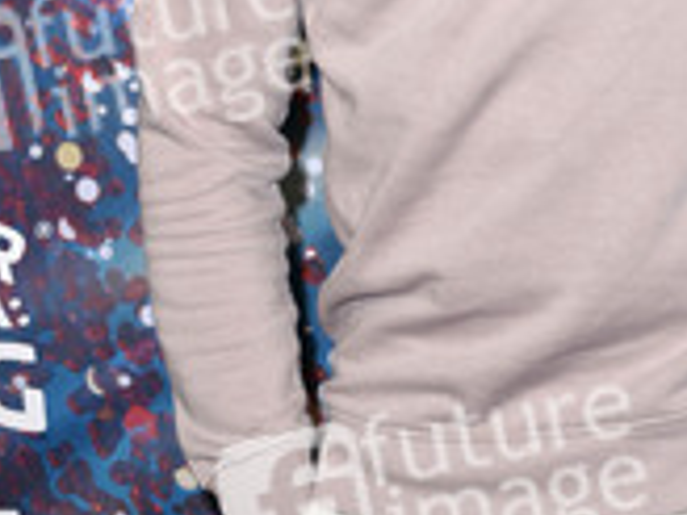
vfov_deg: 8.7
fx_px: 3354
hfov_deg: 11.7
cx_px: 553
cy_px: -142
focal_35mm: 169
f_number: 5.6
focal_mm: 72
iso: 500
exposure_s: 1/160
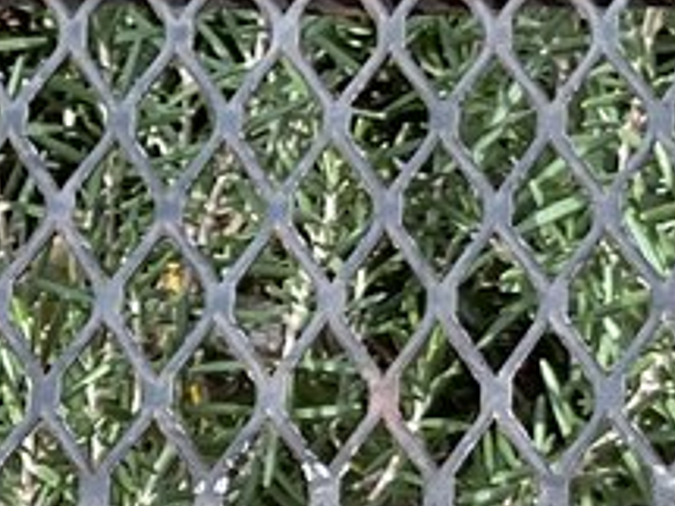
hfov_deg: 9.7
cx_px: 416
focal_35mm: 204
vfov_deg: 6.9
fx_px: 3976
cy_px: 1240
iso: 16
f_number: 1.8
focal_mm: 3
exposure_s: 1/246
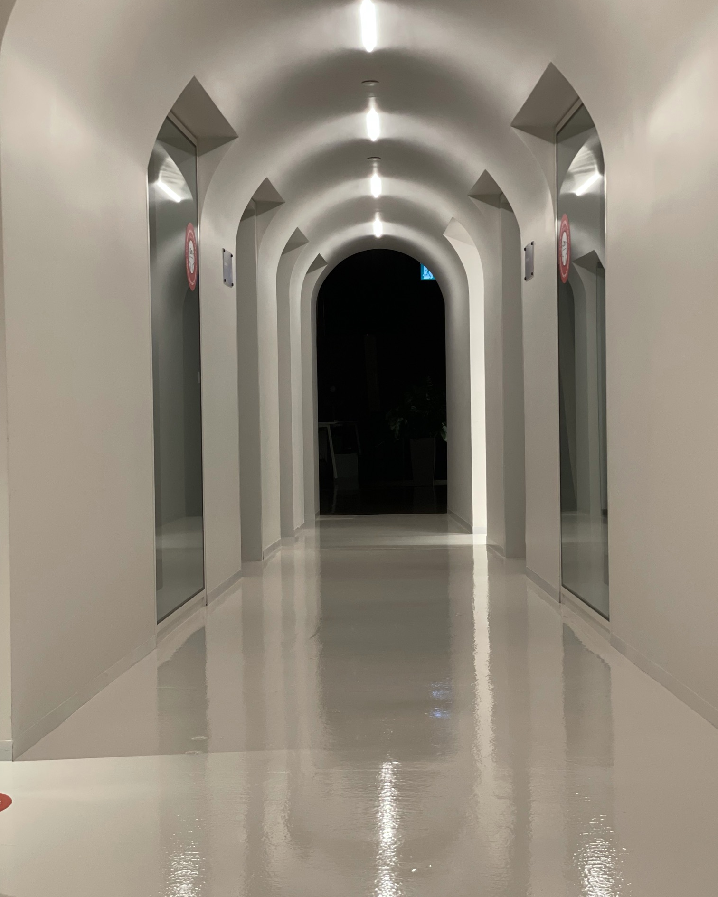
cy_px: 446
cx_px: 364
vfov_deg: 34.2
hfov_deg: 27.6
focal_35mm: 55
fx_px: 1461
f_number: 2
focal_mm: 6
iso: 200
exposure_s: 1/40
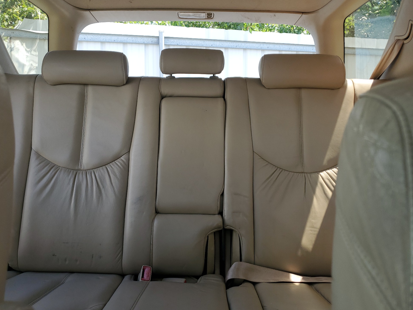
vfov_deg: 51.4
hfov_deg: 65.3
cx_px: 201
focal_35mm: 27
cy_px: 158
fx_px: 322
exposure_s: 1/455
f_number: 1.5
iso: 50
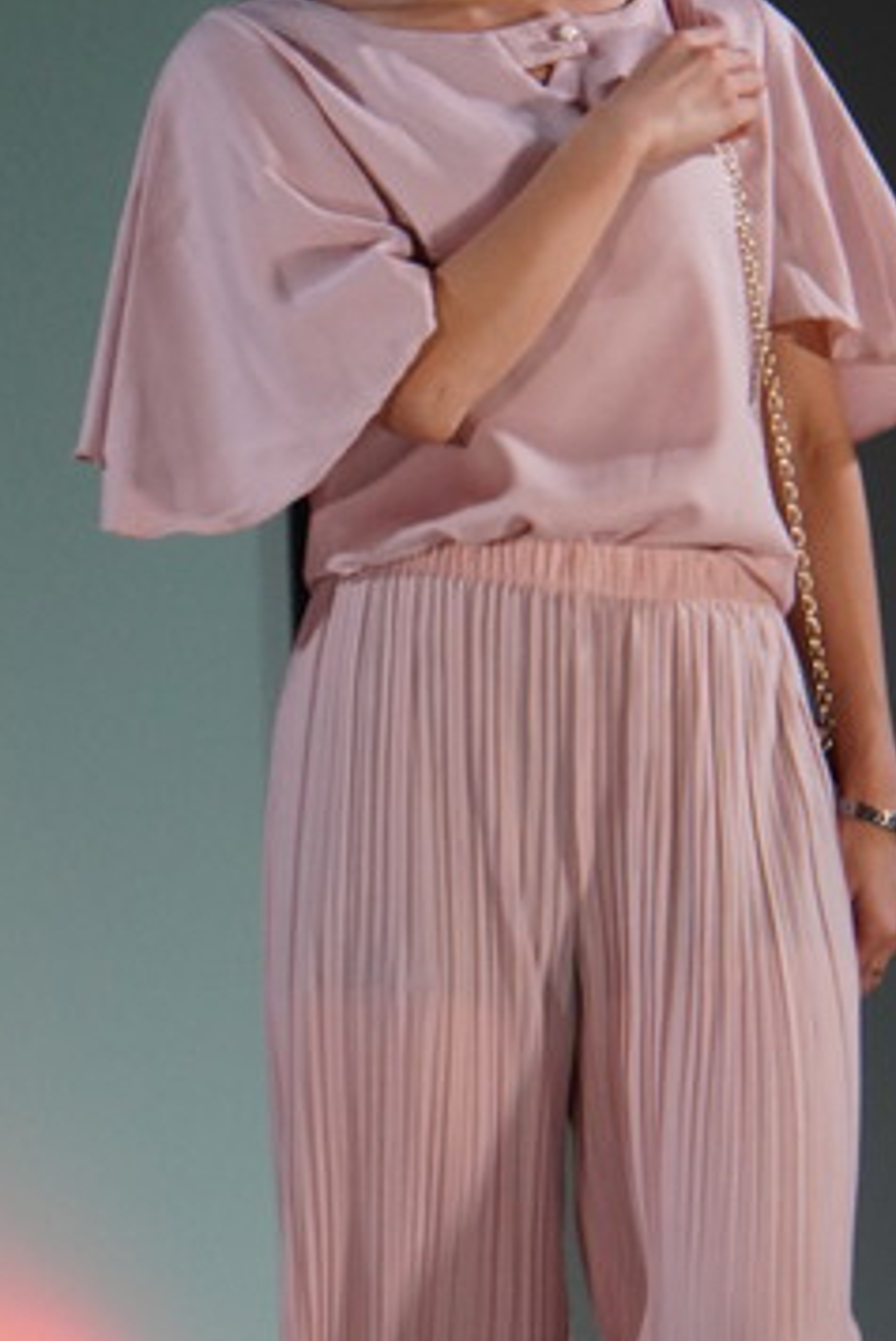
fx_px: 20082
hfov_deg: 2.6
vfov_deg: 3.8
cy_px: 659
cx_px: 457
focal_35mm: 539
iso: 2500
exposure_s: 1/320
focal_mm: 200
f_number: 7.1
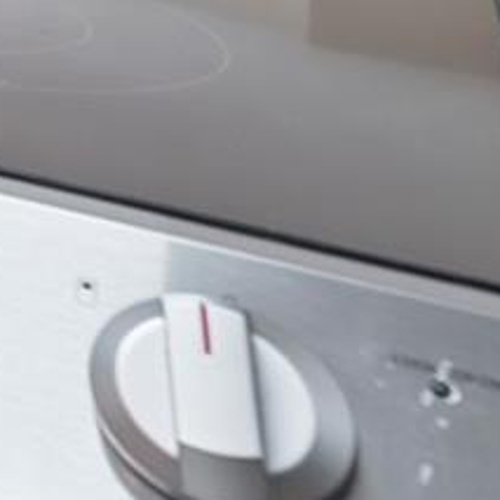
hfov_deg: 9.3
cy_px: -479
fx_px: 1667
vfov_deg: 14.4
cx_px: -1293
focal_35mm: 102
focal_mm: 16
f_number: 9
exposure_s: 1
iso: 200
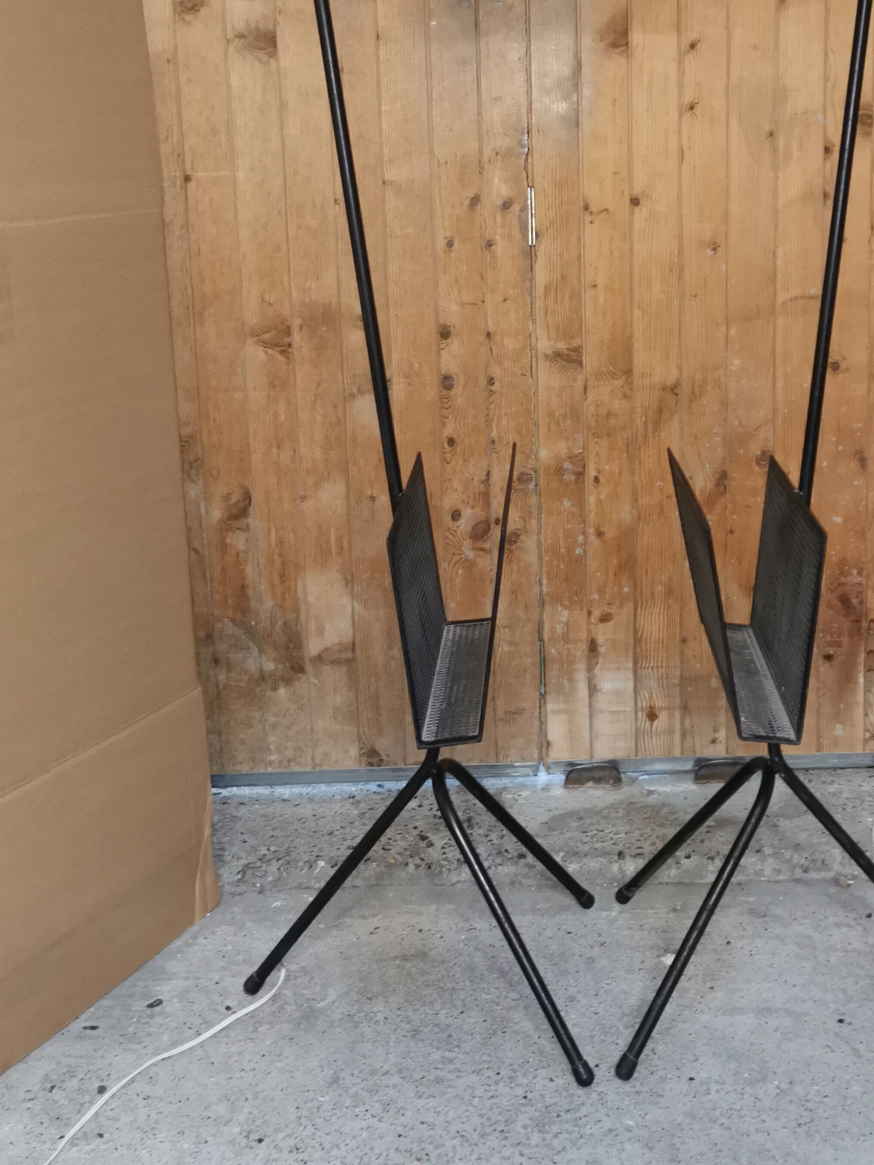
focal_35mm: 46
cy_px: 384
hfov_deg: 31.2
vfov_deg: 40.7
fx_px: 1549
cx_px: 590
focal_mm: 5.58
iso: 400
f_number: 1.8
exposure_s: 1/25
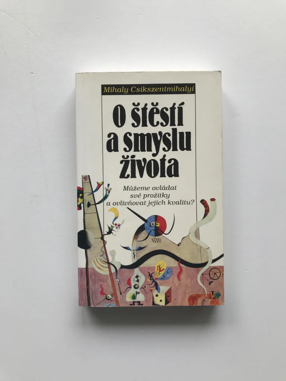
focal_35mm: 28
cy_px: 190
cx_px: 143
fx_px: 308
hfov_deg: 49.7
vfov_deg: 63.4
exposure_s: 1/176
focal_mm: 3.99
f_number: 1.8
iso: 20
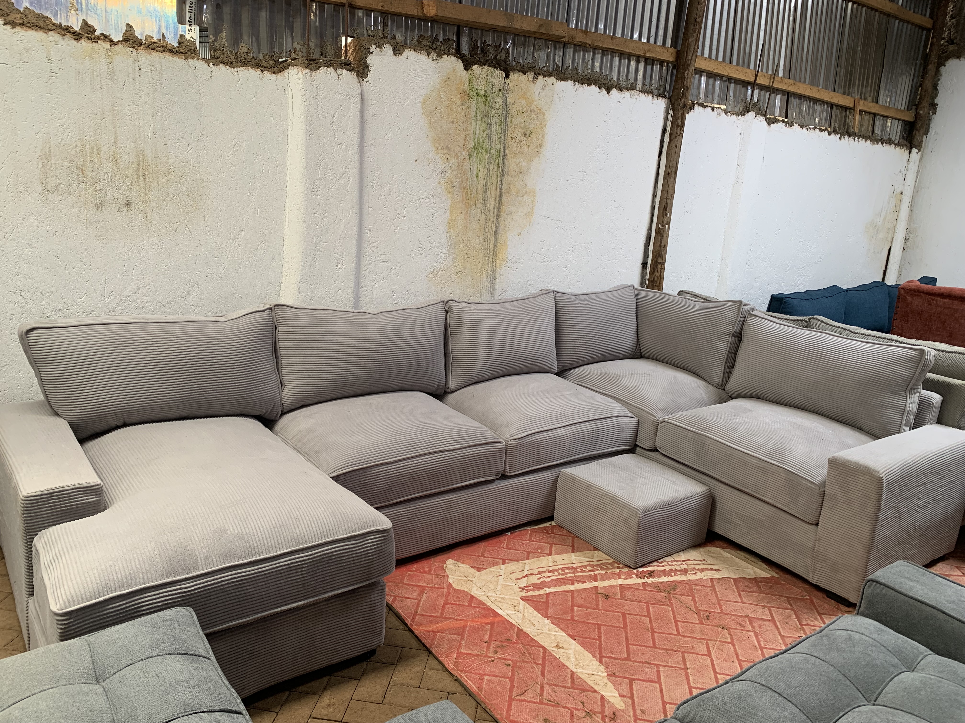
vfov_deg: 53.1
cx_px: 482
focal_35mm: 26
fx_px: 725
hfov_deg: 67.3
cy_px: 362
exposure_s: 1/121
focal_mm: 4.25
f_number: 1.8
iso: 80
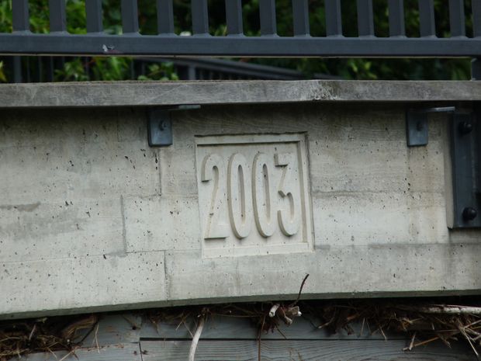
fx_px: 6753
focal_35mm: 486
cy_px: 180
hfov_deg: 4.1
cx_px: 240
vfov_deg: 3.1
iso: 100
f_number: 5.6
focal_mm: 86.4
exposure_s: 1/400
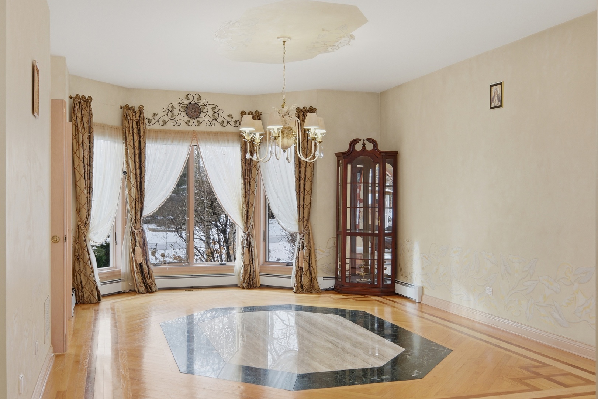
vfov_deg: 36.9
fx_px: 598
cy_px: 200
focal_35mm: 36
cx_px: 299
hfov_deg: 53.1
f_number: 7.1
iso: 800
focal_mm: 24
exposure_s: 1/680
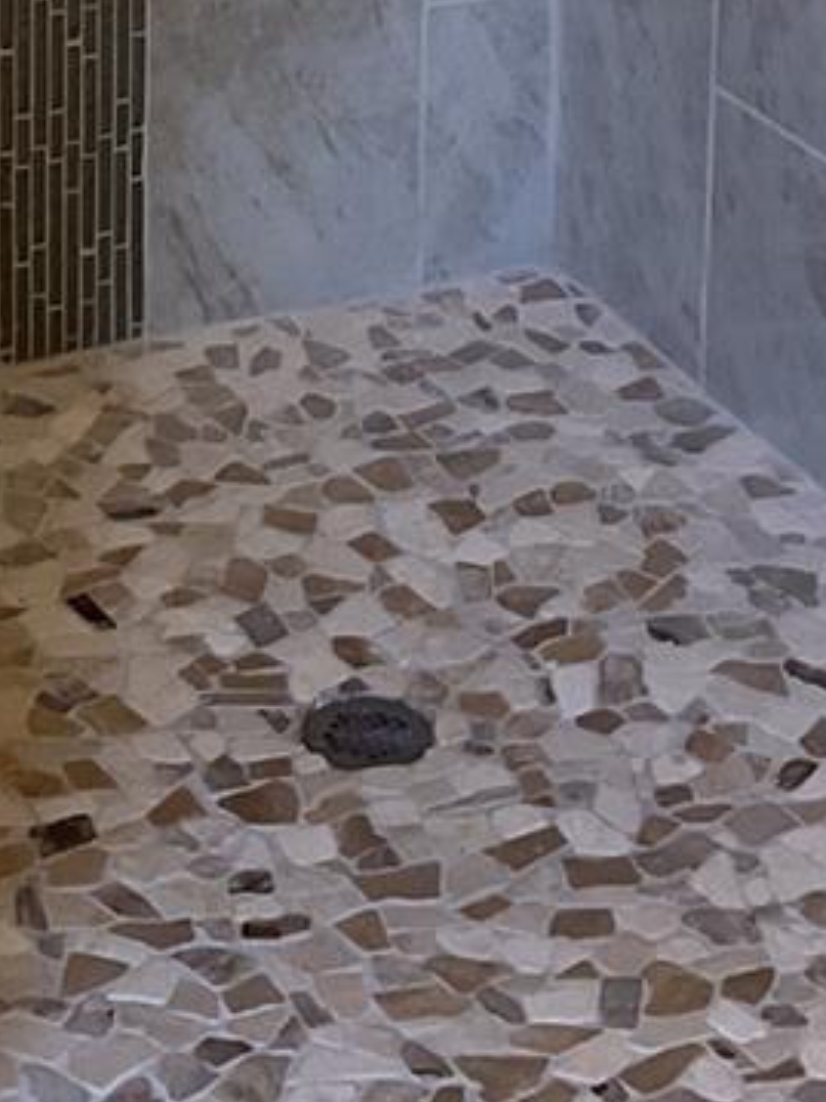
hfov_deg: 15.2
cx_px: 418
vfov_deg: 17.7
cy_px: -642
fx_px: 3088
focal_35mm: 97
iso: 80
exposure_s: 1/60
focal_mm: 3
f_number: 1.8
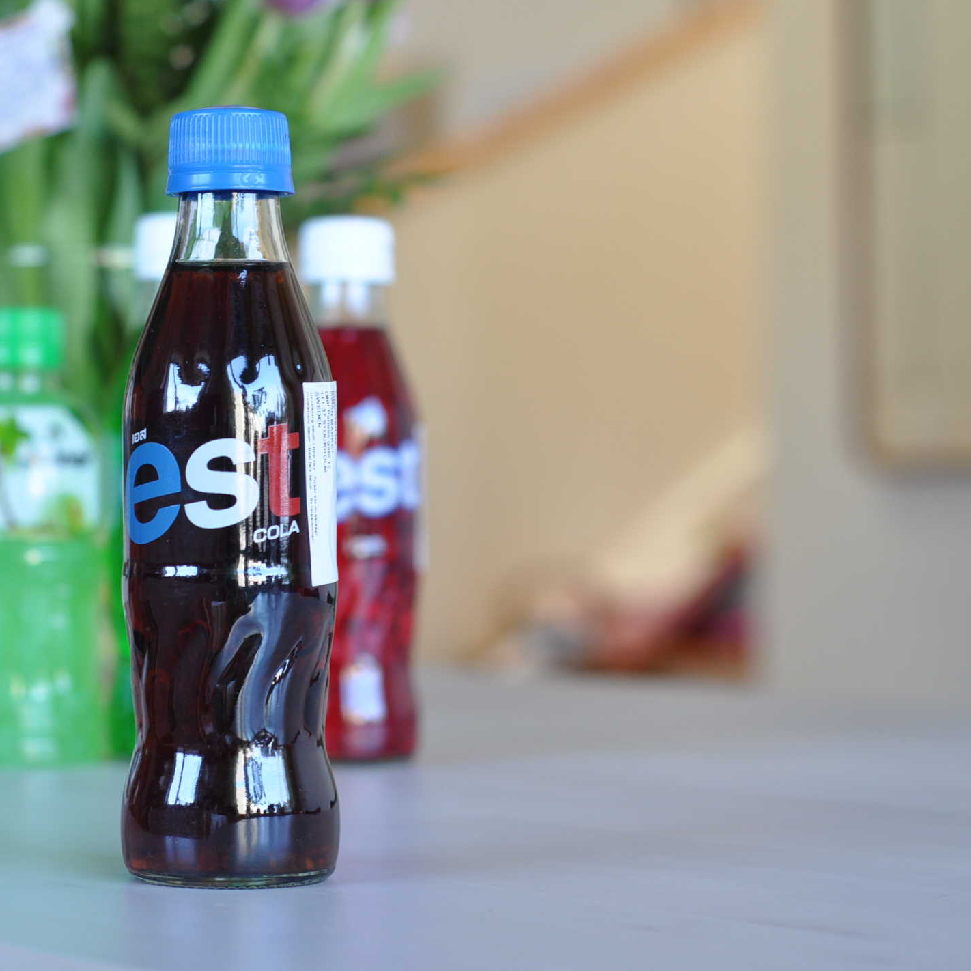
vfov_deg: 18.1
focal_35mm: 96
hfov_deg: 18.0
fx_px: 3047
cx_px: 250
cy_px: 486
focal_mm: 50
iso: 400
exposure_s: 1/60
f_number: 4
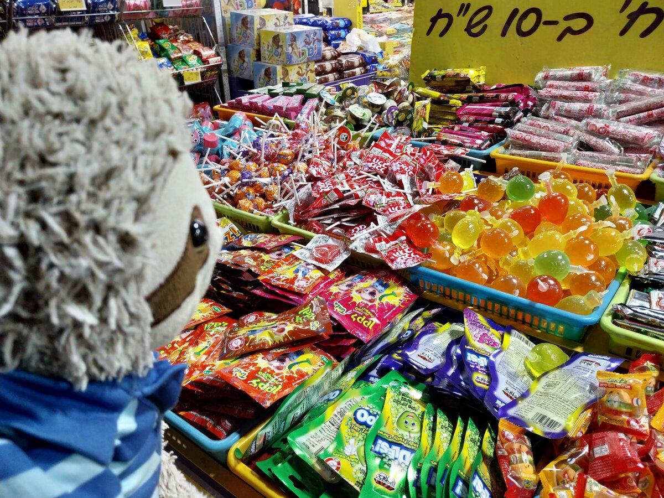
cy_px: 249
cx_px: 332
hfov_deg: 67.3
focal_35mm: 26
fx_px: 499
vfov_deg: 53.1
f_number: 1.8
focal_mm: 4
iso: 64
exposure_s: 1/50
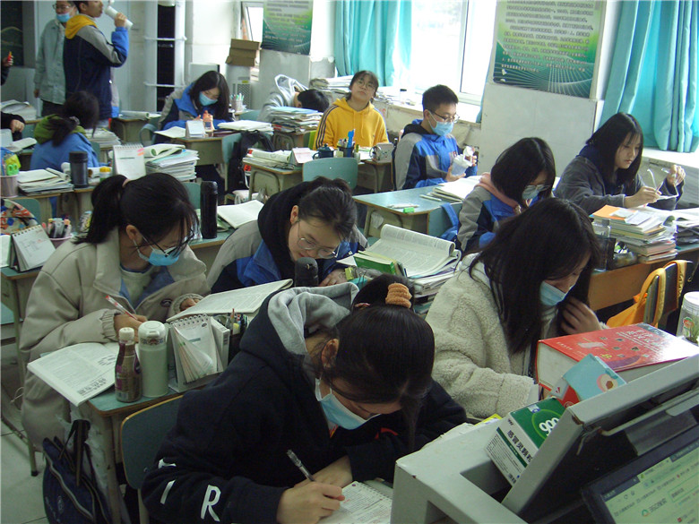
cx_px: 350
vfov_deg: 36.8
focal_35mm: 39
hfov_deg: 47.9
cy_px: 262
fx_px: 788
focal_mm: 8
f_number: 2.8
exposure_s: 1/80
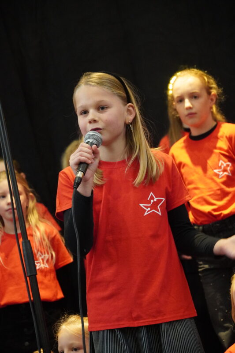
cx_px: 118
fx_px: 1293
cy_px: 176
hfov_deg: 10.4
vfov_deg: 15.5
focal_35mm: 132
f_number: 5
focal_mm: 88
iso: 6400
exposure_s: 1/60
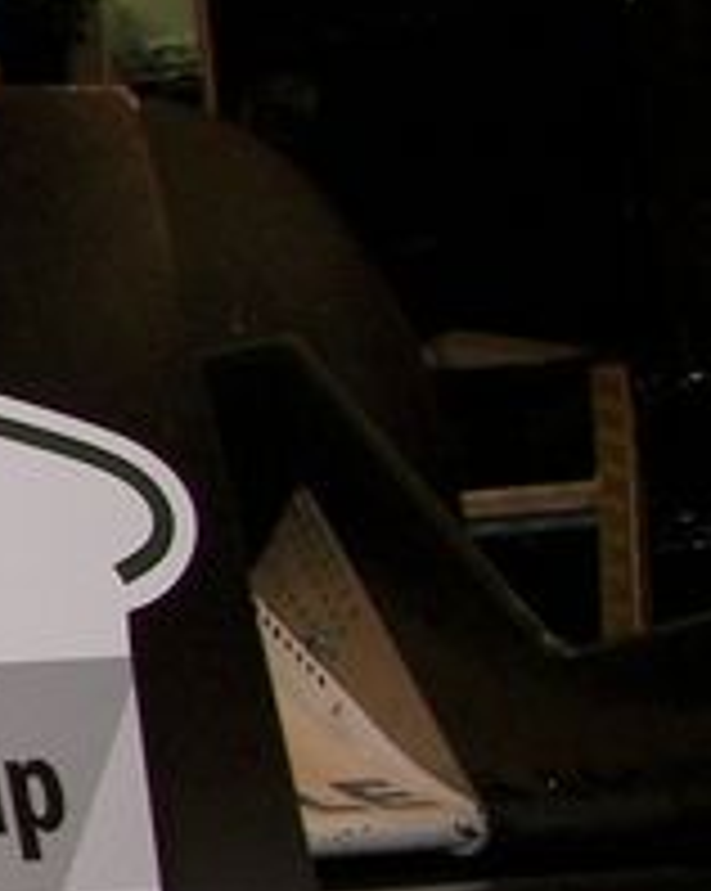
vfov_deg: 13.6
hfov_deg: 9.6
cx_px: -1004
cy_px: 392
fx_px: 3741
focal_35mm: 142
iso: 100
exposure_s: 1/30
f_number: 2.8
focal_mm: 6
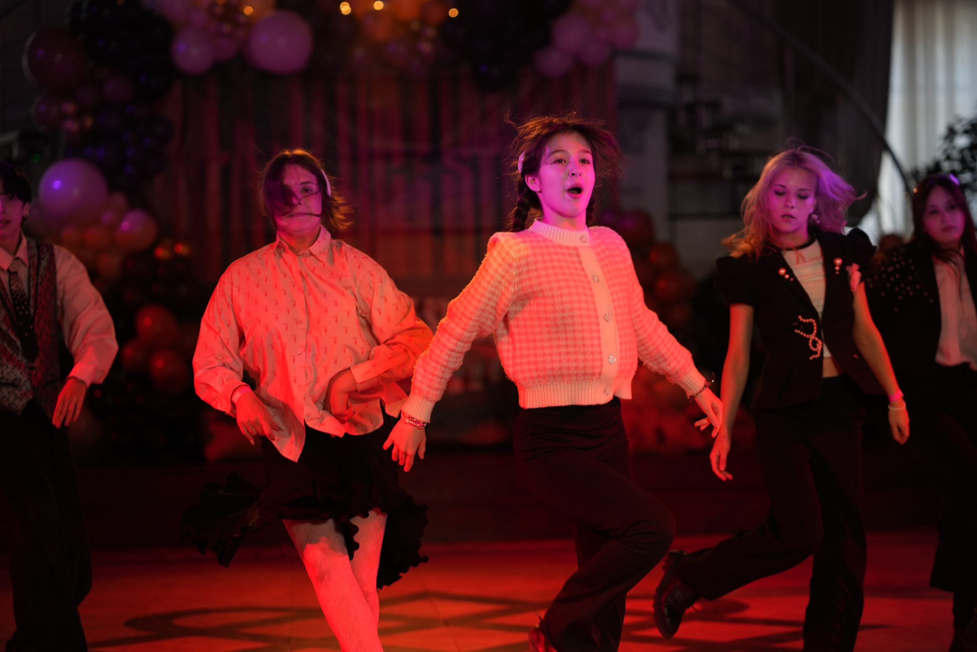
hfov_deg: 23.9
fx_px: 2307
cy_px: 326
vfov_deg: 16.1
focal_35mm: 85
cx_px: 488
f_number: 2.2
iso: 800
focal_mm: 85
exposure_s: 1/400
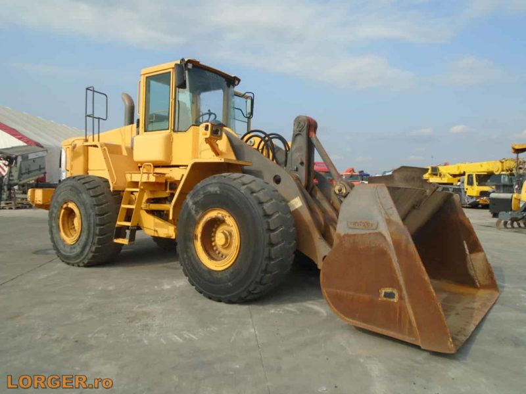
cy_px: 197
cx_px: 263
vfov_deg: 53.1
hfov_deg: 67.3
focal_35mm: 26
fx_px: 395
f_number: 8
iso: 100
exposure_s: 1/250
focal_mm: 4.6
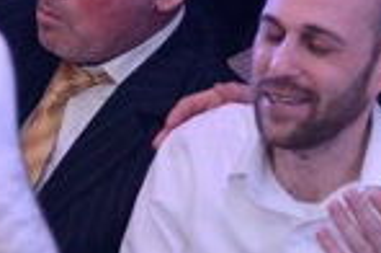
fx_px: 2271
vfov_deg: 6.3
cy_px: 19
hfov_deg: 8.8
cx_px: 873
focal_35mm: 215
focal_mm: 31
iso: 4000
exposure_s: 1/125
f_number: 5.6
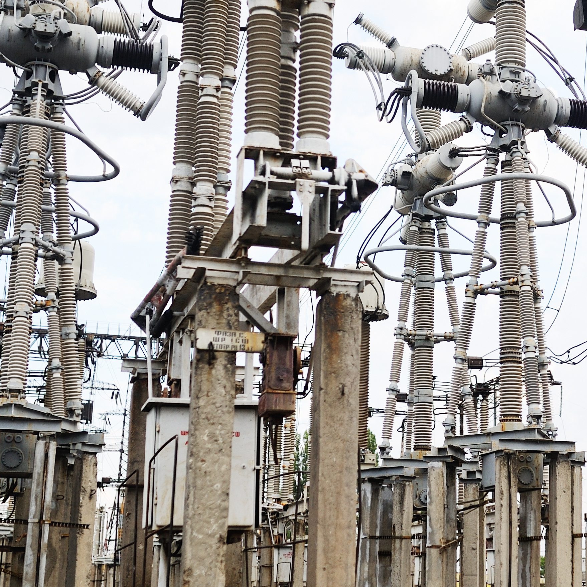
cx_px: 518
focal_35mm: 72
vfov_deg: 24.0
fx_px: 1381
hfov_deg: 23.4
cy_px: 254
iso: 200
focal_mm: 35
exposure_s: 1/3200
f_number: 2.2
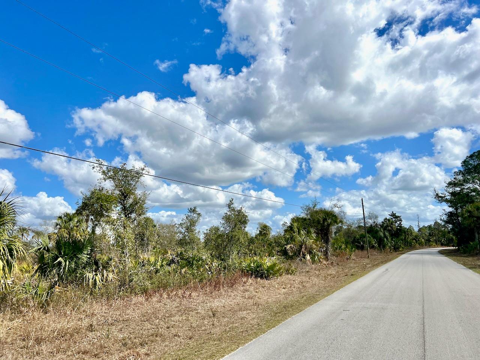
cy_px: 180
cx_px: 240
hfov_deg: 67.3
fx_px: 361
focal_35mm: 26
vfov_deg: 53.1
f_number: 1.5
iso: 50
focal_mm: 5.7
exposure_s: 1/8696
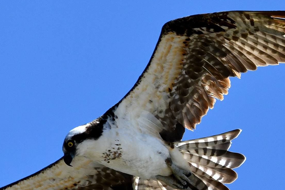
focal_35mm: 1383
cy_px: 204
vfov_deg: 1.0
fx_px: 10949
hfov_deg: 1.5
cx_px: 149
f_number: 9
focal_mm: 600
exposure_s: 1/2500
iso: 640
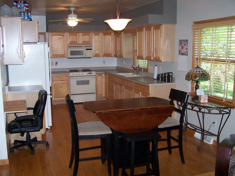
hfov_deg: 49.0
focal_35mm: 38
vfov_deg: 37.7
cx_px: 118
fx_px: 258
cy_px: 88
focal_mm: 6.3
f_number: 2.8
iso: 140
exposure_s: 1/60
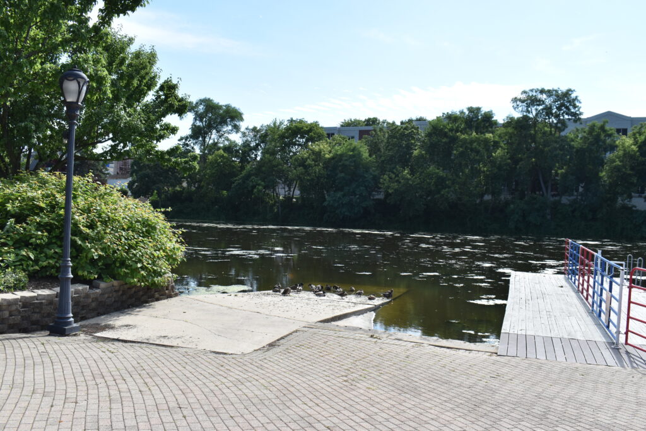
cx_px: 323
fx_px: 592
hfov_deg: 57.2
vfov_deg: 40.0
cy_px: 216
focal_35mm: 33
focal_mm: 22
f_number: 9
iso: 200
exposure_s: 1/320
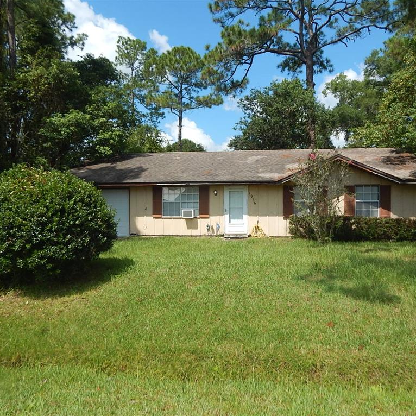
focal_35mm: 26
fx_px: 354
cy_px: 208
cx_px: 235
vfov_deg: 60.9
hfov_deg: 60.7
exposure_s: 1/500
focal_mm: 4
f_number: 6
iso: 125
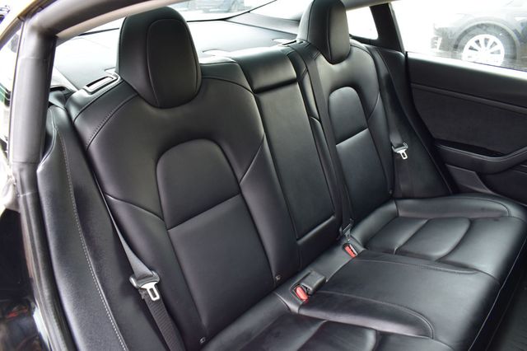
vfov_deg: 47.9
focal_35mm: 27
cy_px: 176
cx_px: 264
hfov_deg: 67.4
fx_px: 395
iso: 400
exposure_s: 1/15
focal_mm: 18
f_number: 6.3
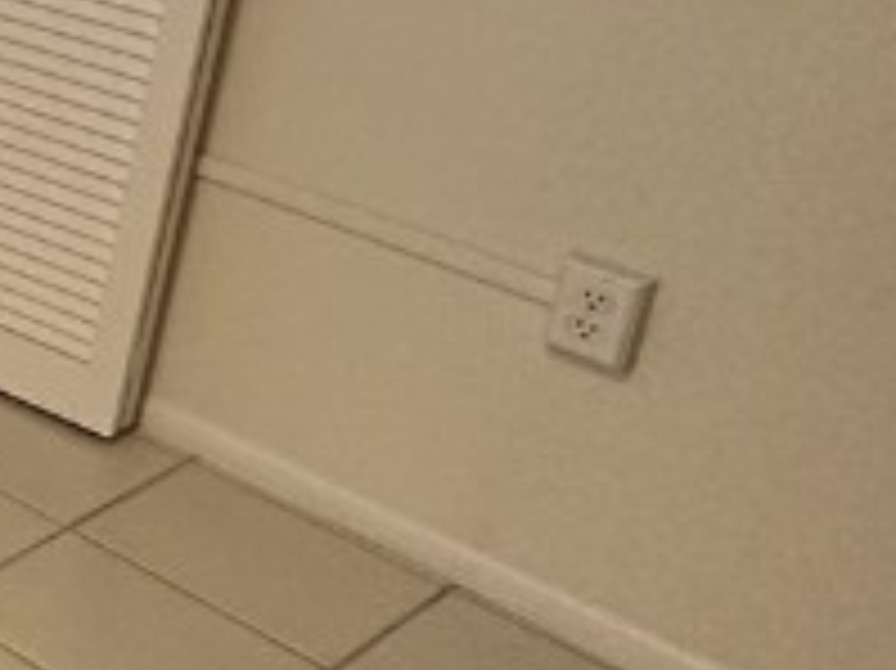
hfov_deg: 15.5
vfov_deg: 18.9
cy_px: -198
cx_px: -1216
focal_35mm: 72
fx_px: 1863
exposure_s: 1/60
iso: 250
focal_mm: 2.22
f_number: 2.2
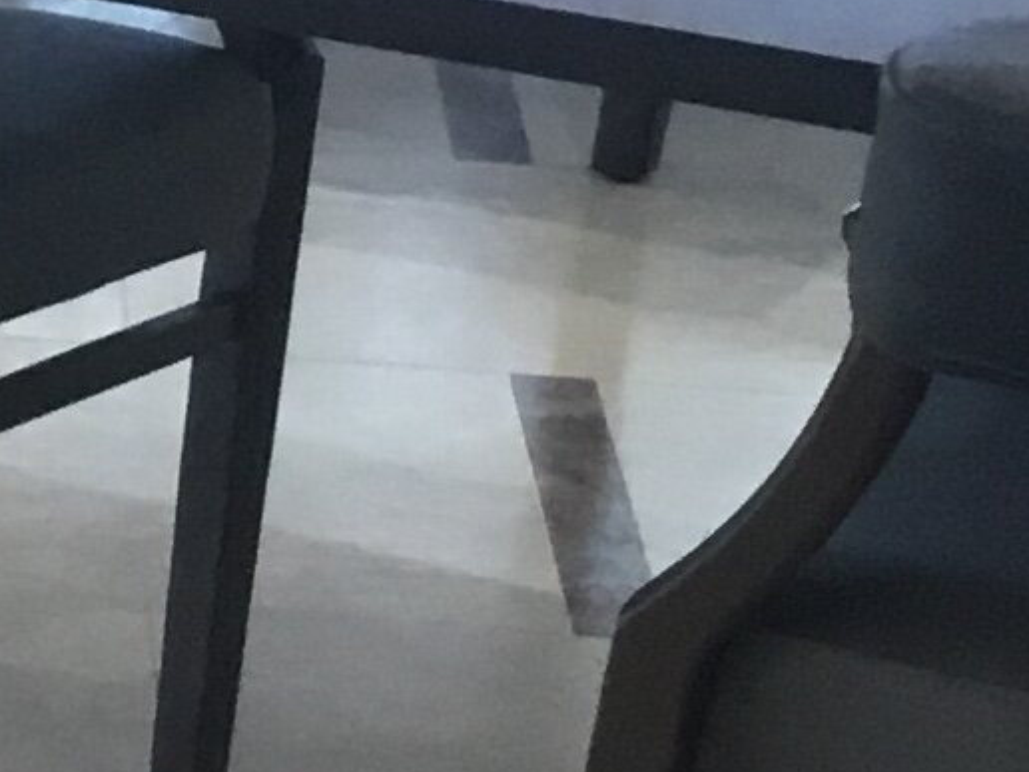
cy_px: 1055
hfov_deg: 8.5
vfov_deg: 7.5
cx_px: -2058
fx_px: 5826
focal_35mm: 196
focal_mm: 3.3
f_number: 2.4
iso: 40
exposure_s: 1/30
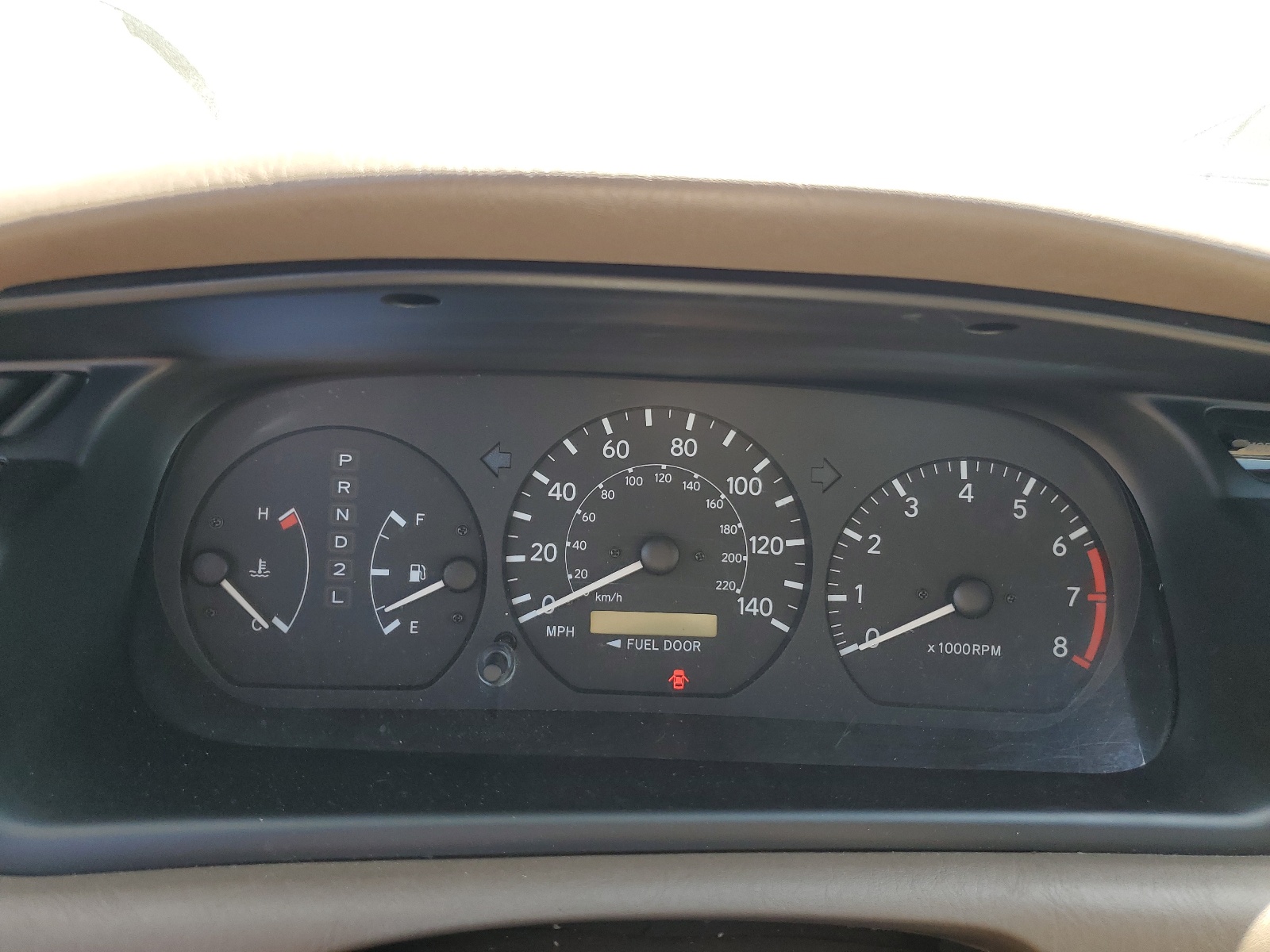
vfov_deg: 53.1
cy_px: 476
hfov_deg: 67.3
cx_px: 635
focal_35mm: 26
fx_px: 954
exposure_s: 1/208
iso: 50
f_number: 1.5
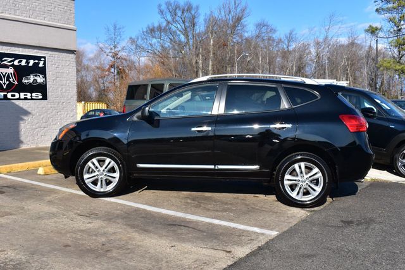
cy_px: 135
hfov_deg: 53.2
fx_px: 405
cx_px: 202
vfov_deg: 36.8
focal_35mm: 36
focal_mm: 24
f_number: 11
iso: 360
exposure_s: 1/500
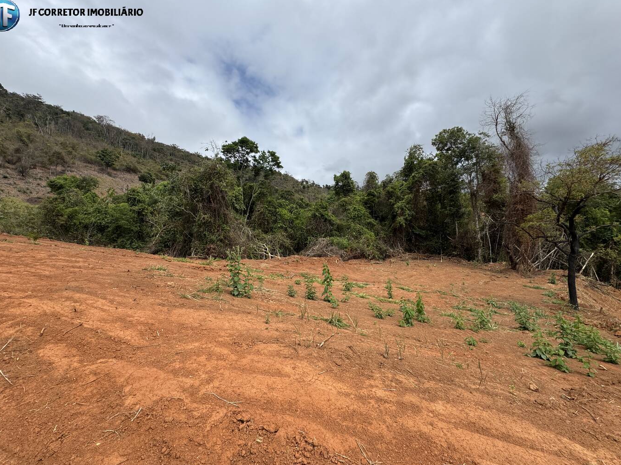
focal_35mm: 15
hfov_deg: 98.2
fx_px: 269
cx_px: 308
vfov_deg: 81.7
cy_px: 238
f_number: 2.2
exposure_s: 1/2208
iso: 50
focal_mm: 2.22
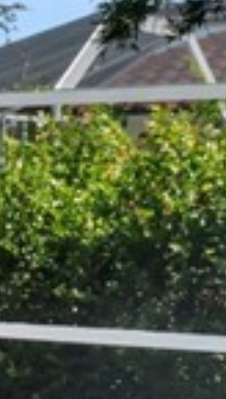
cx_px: -537
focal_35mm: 141
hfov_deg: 7.3
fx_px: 1496
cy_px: 202
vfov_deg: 15.2
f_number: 9
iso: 200
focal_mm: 18
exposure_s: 1/250
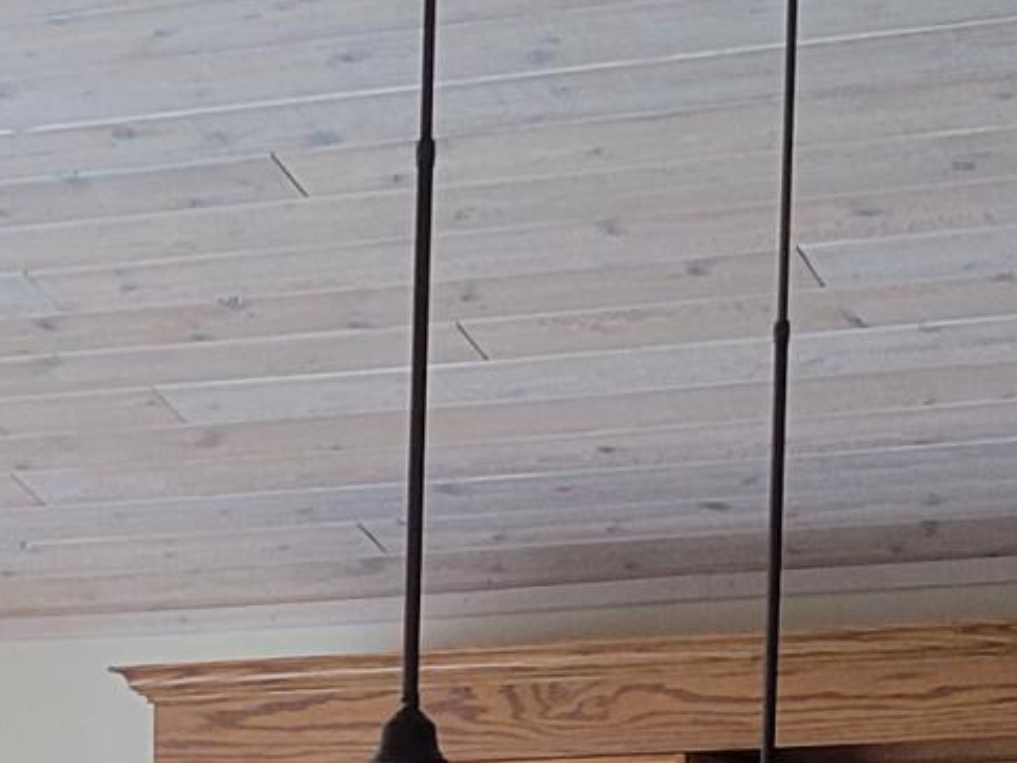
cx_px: -233
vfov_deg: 8.6
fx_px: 4730
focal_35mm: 161
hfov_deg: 12.0
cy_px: 1682
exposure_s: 1/60
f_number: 1.8
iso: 200
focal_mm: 5.4
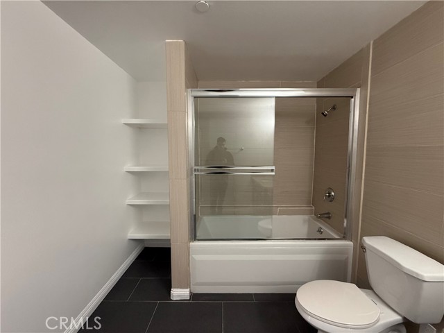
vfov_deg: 85.7
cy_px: 166
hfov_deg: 102.1
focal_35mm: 14
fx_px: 180
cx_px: 222
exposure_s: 1/120
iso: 400
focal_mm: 2.22
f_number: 2.2
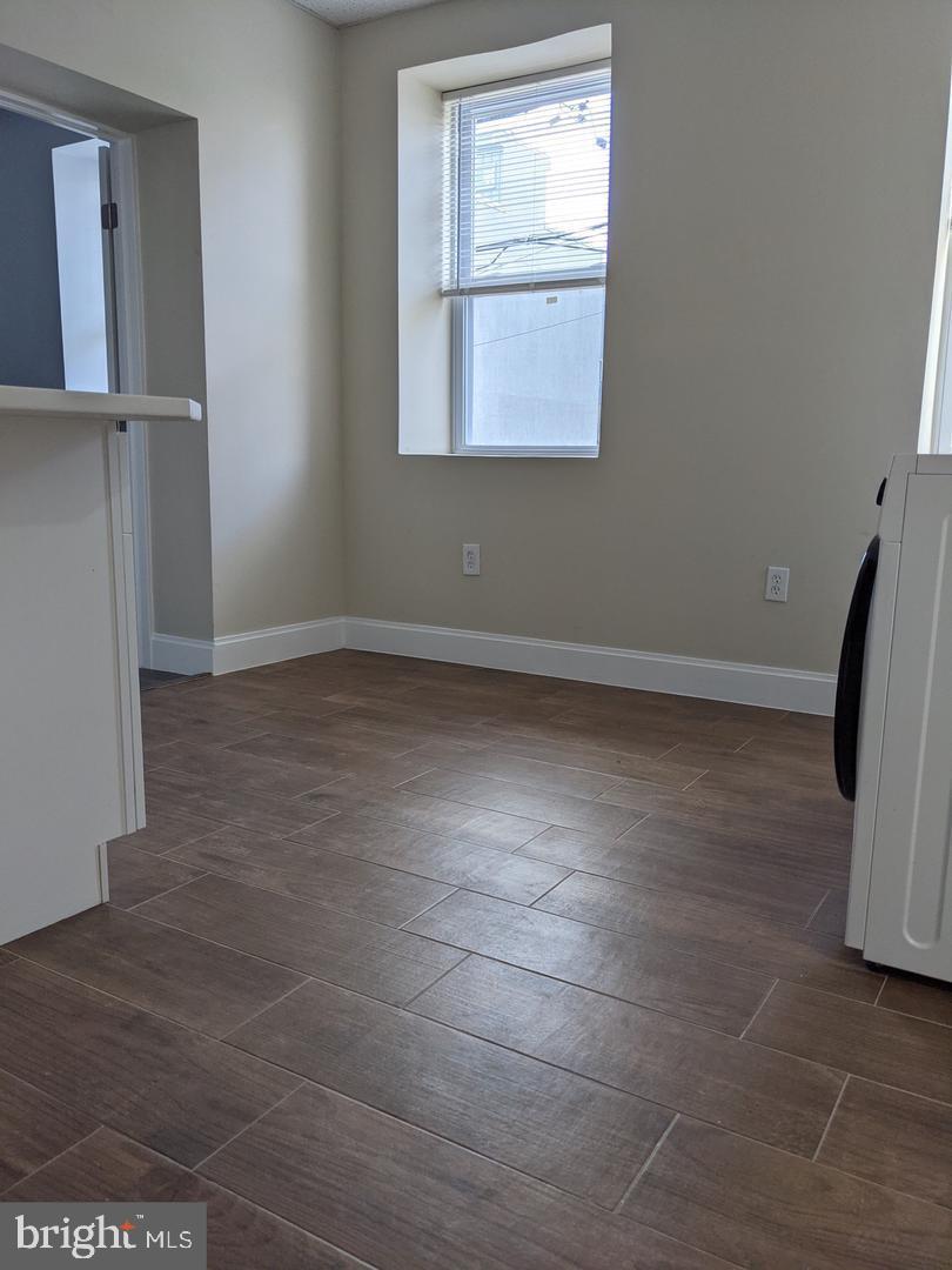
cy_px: 635
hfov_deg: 51.4
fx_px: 990
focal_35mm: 27
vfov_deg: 65.3
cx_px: 476
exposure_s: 1/137
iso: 50
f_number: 1.73
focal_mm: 4.38
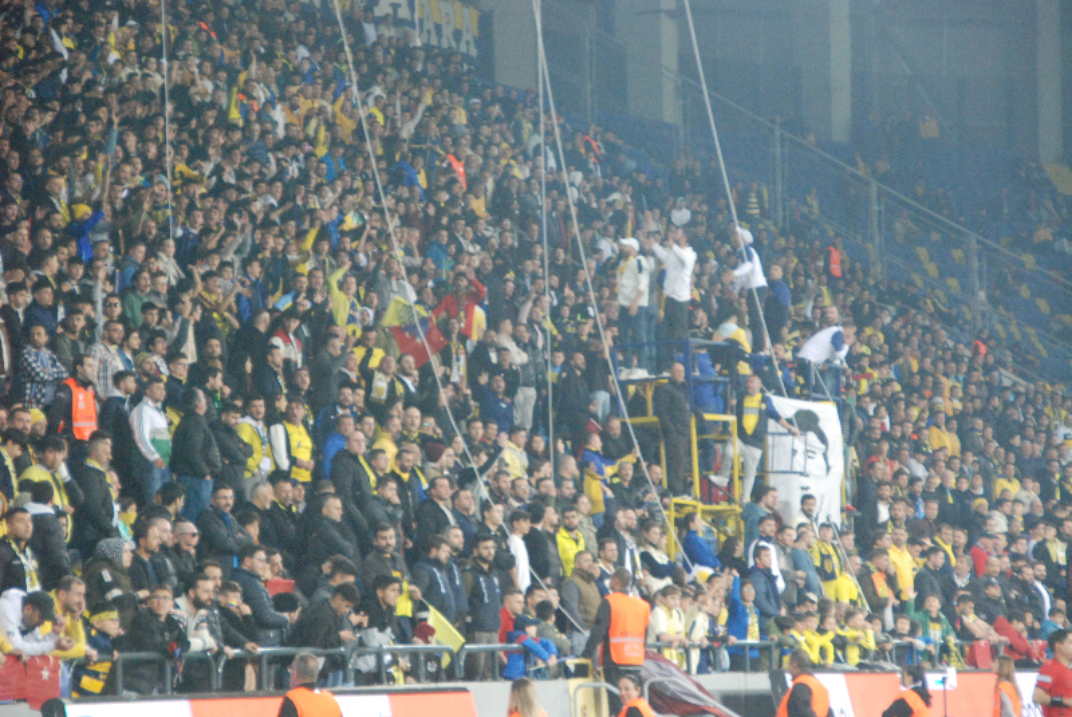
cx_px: 536
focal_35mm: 138
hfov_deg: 14.8
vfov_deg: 10.0
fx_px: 4113
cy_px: 358
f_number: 5.6
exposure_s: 1/125
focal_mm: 92
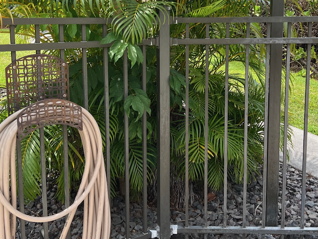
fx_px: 450
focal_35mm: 49
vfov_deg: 29.5
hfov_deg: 38.8
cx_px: 180
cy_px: 83
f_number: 1.5
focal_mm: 5.7
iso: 50
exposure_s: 1/1449
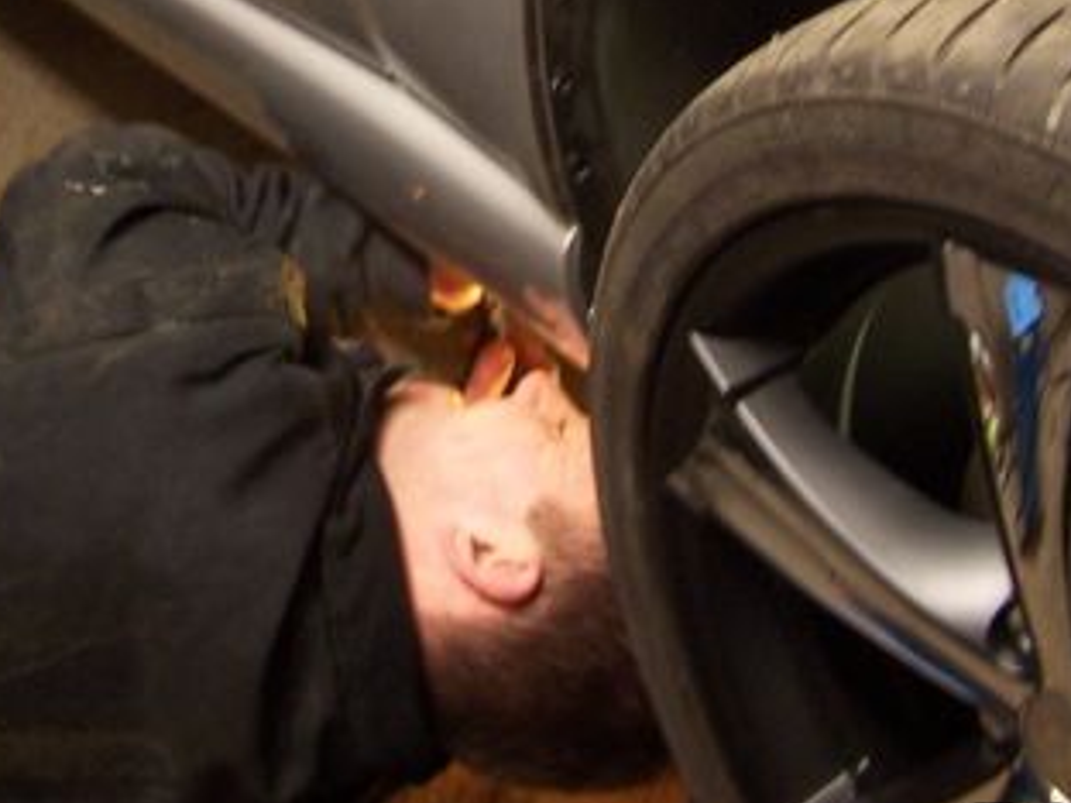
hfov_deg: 25.0
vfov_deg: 18.5
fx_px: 2413
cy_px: 34
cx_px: 446
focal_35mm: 78
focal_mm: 6.3
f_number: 2.8
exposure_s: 1/8
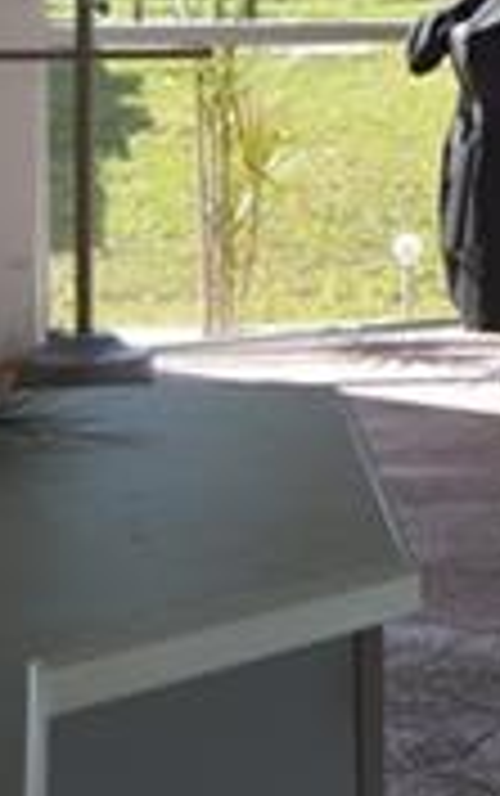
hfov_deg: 6.9
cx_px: 1608
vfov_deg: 12.3
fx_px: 3653
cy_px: -36
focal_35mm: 168
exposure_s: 1/125
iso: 100
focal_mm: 19
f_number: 5.6
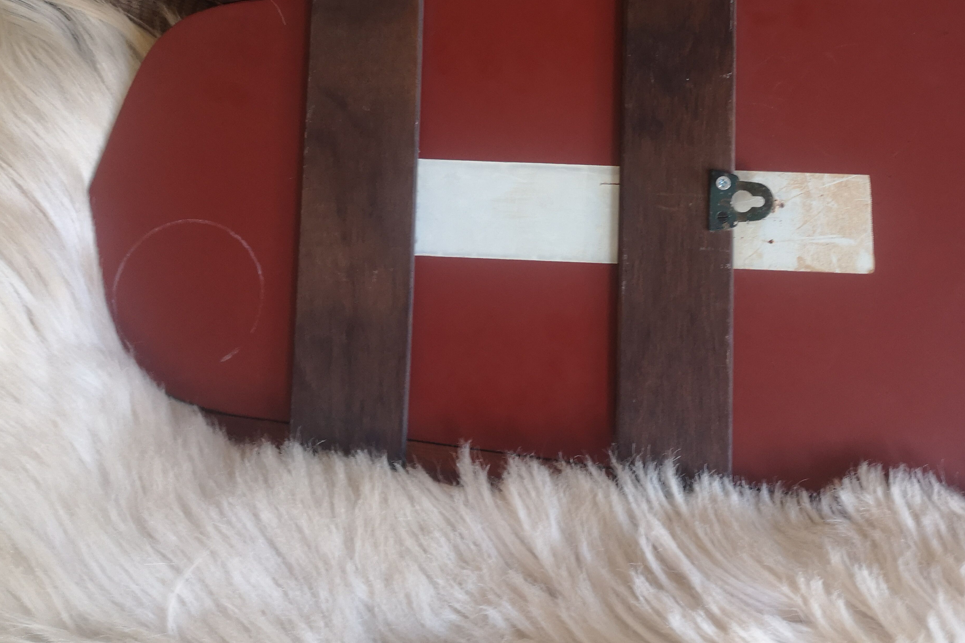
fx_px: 1045
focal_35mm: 39
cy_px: 222
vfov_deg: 33.9
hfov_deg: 48.7
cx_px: 647
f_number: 1.8
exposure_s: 1/33.3
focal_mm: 3.95
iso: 160
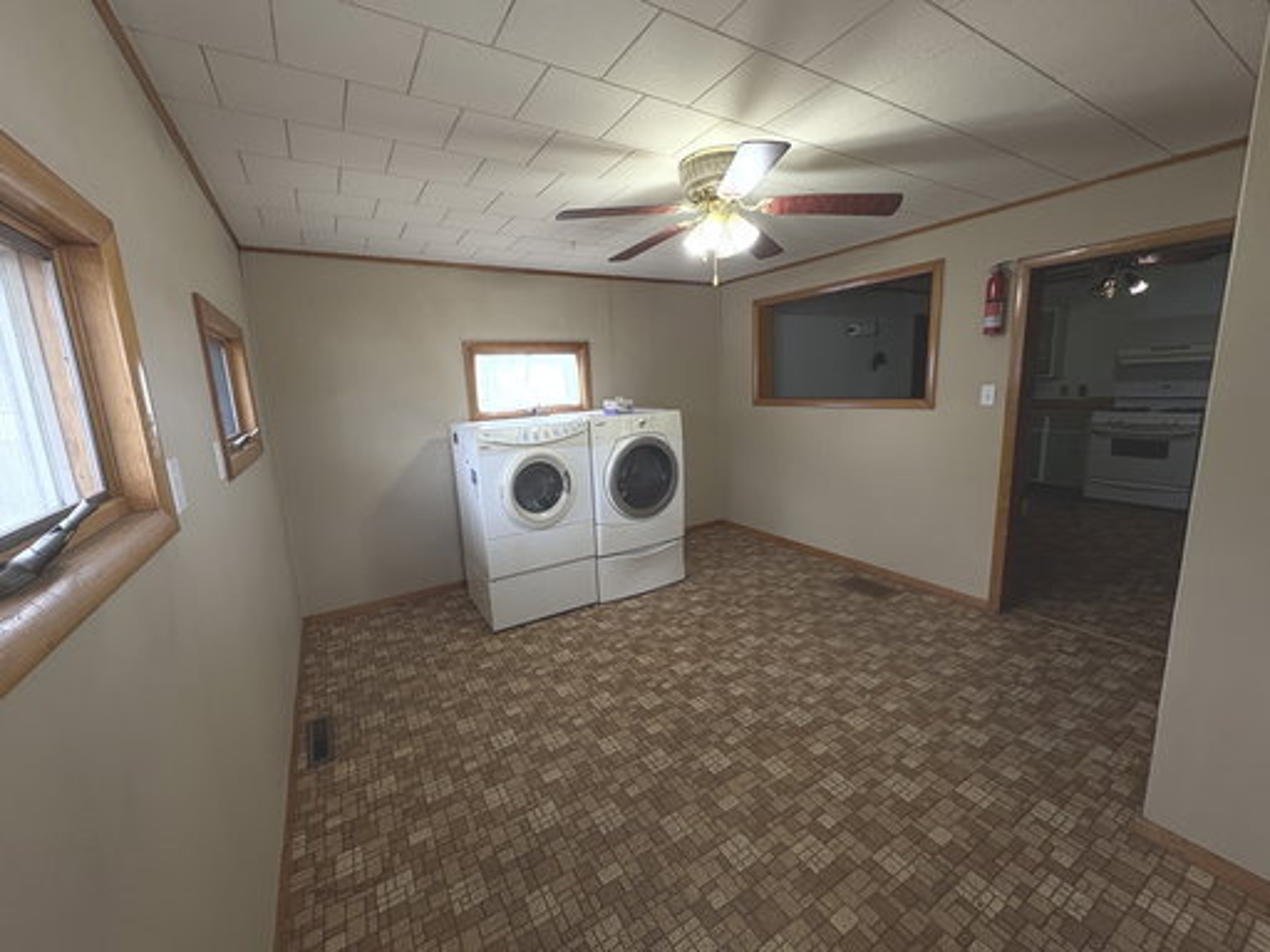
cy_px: 476
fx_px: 514
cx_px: 635
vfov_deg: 85.7
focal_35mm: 14
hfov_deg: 102.1
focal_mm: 2.22
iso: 160
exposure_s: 1/120
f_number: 2.2
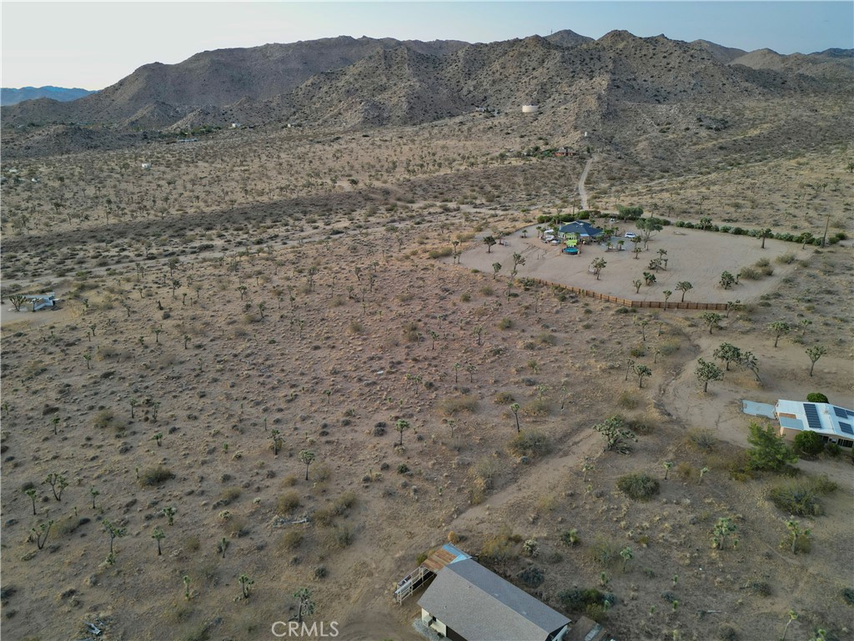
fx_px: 592
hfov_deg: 71.6
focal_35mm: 24
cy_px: 320
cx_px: 427
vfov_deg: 56.8
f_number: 1.7
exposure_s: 1/15
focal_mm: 6.72
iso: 100
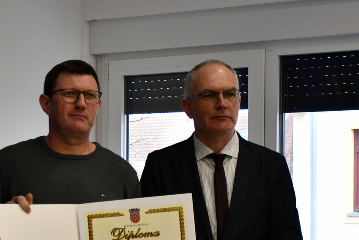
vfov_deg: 11.8
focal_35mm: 115
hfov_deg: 17.5
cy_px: 220
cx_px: 40
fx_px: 1147
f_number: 4.5
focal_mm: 40
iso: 800
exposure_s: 1/250
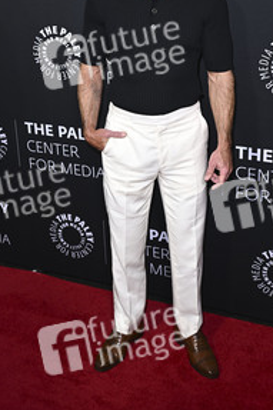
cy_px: 127
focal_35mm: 47
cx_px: 153
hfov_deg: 28.8
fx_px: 532
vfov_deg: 41.5
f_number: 5.6
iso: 1250
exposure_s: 1/200
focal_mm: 33.5
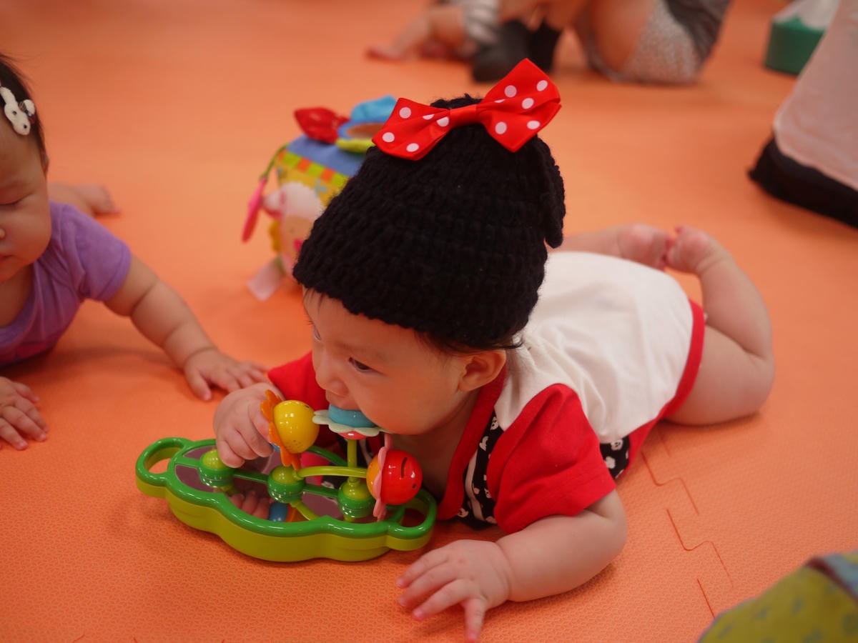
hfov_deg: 46.8
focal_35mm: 40
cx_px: 429
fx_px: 991
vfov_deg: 36.0
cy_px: 322
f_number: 1.7
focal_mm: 20
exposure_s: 1/160
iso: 160
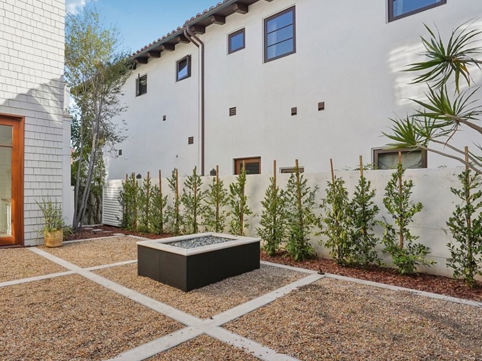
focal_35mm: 21
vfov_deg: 63.3
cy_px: 200
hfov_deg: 77.8
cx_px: 184
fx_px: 292
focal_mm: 16
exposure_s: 1/200
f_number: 8
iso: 400
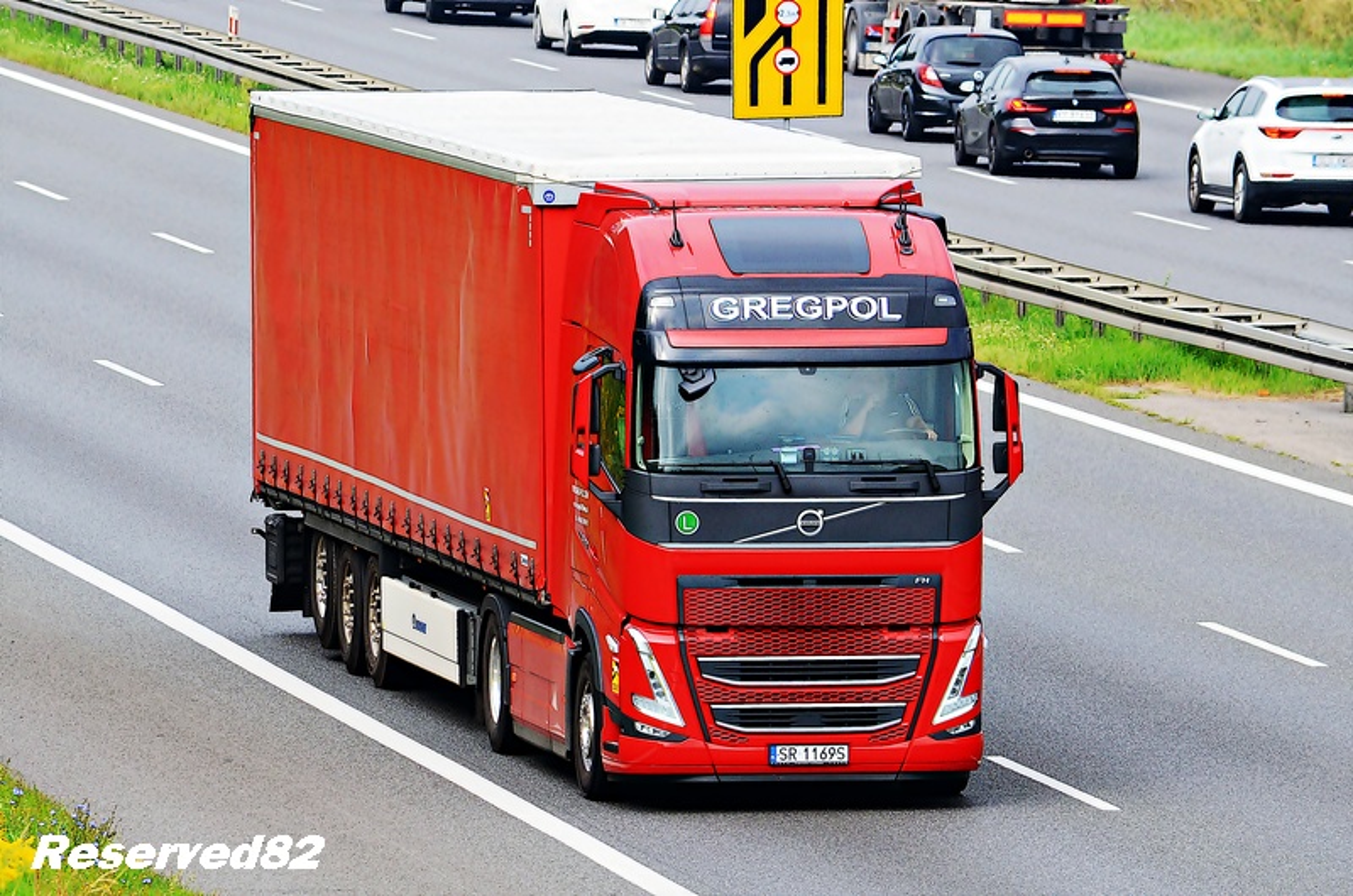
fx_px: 14628
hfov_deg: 5.3
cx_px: 676
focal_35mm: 390
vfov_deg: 3.5
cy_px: 448
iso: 640
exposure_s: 1/800
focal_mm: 260
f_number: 8
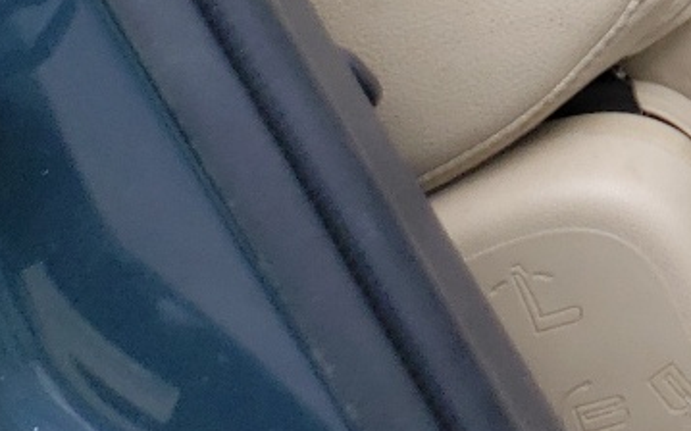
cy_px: -552
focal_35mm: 123
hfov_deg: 14.4
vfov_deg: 9.6
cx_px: 1342
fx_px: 2315
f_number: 1.5
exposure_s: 1/256
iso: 50
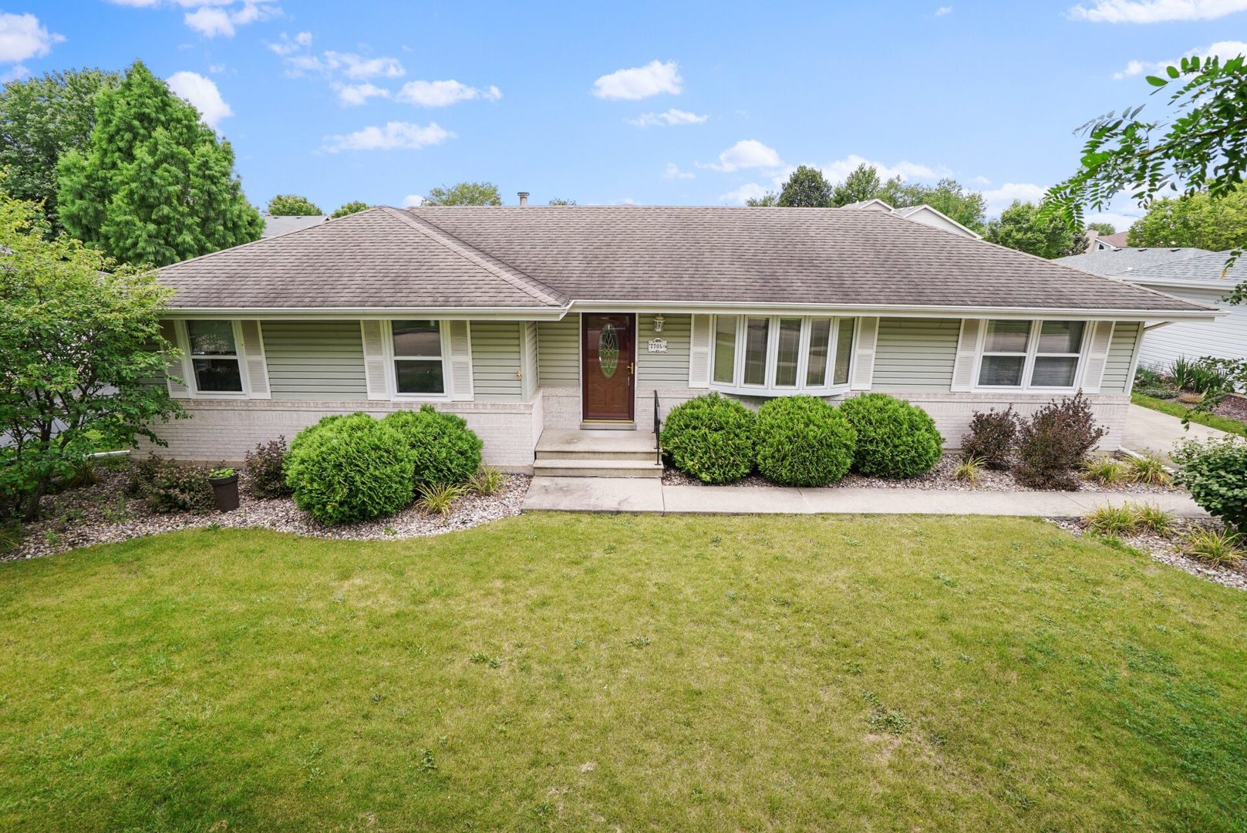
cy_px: 416
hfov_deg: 96.7
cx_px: 624
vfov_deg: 73.8
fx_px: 554
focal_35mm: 16
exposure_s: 1/60
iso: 100
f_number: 8
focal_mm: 16
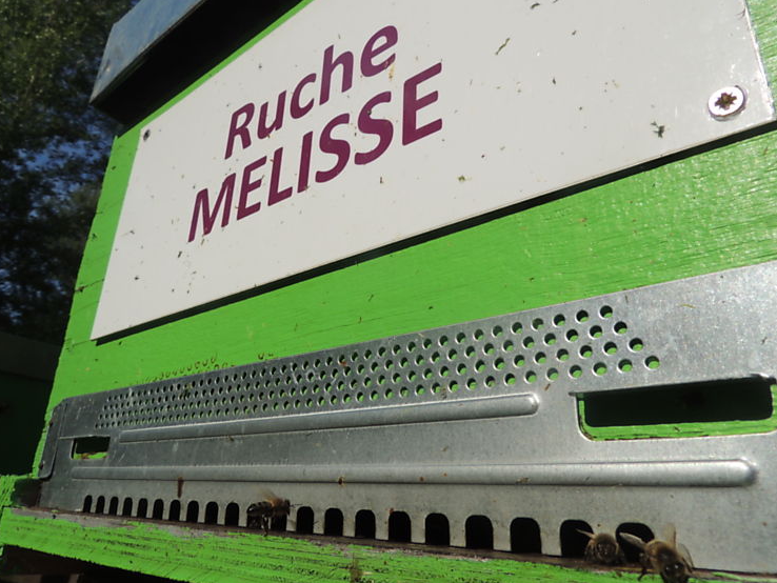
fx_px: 584
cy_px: 270
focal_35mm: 26
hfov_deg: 67.2
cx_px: 363
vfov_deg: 53.0
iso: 100
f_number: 4.2
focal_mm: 4.3
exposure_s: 1/1600
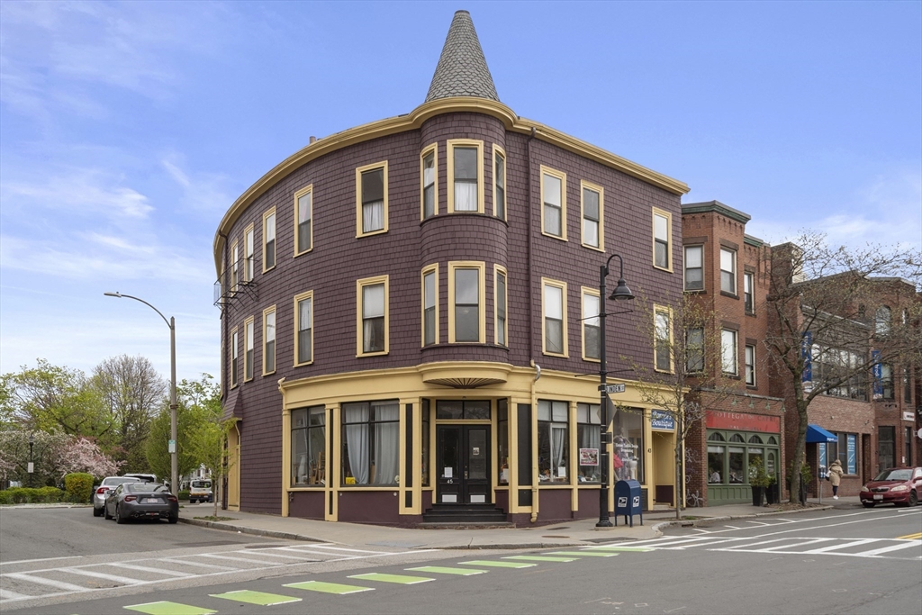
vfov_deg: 42.3
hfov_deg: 60.3
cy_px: 308
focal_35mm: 31
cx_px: 461
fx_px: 794
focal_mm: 31
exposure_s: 1/400
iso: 320
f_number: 9
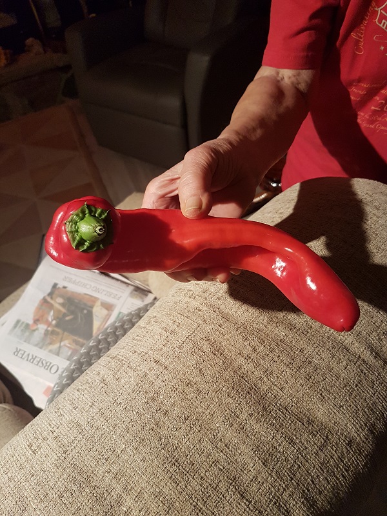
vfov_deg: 67.3
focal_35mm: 26
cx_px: 194
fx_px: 388
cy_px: 258
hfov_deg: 53.1
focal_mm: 4.2
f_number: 1.7
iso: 160
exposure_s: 1/24
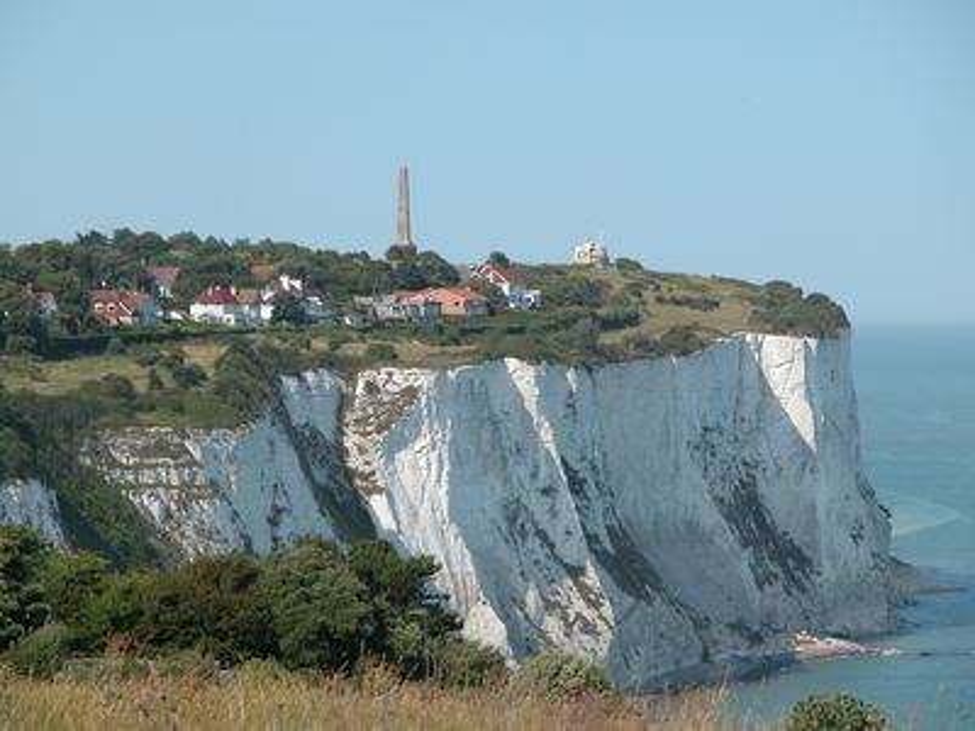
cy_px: 366
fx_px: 6816
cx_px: 488
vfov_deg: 6.1
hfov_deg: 8.2
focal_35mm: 242
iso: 100
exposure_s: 1/451
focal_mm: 61.5
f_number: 5.9
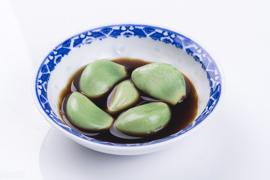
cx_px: 135
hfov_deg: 19.5
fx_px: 787
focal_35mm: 105
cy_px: 90
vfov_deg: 13.0
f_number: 32
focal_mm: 105
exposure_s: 1/125
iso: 100
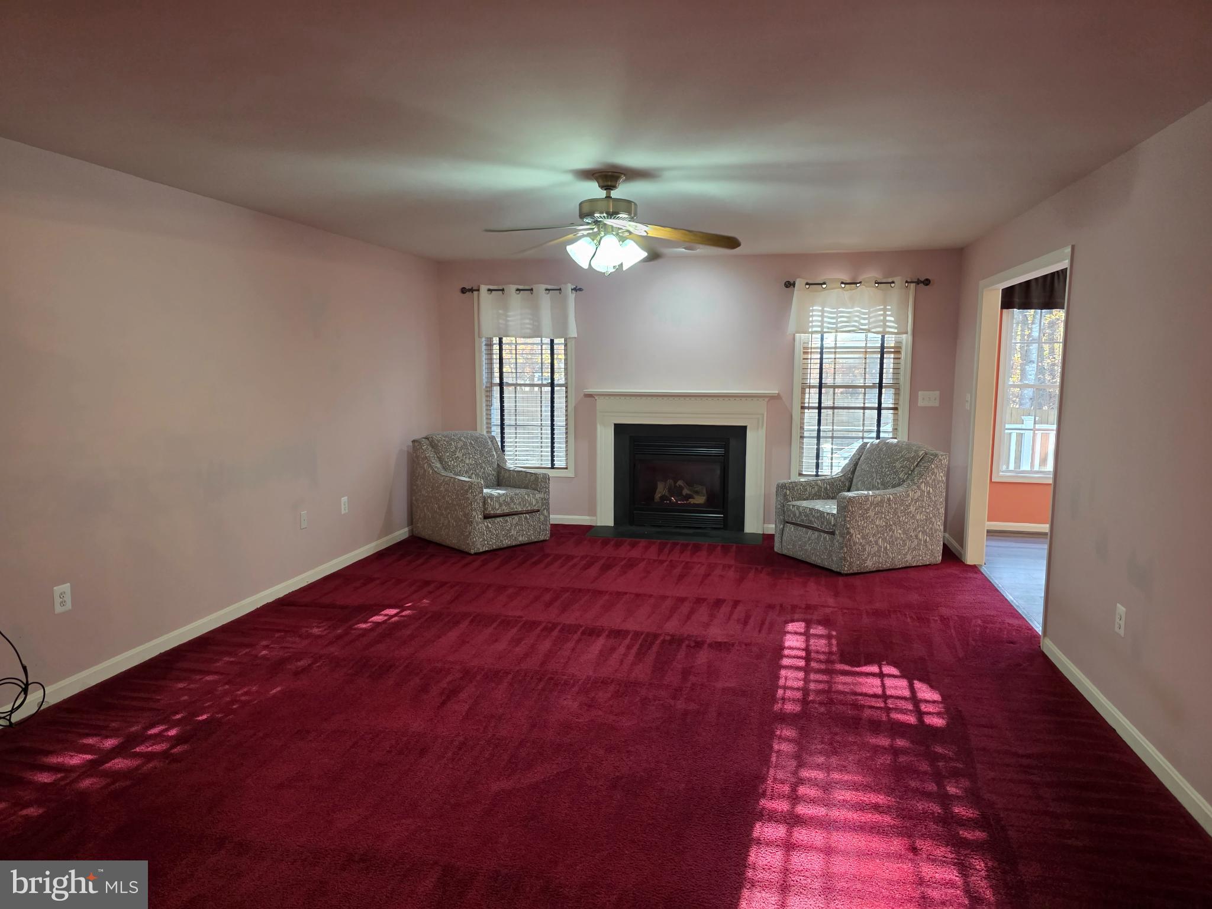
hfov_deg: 73.9
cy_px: 454
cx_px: 606
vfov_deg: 58.9
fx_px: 805
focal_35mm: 23
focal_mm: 6.3
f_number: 1.7
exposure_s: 1/120
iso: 500
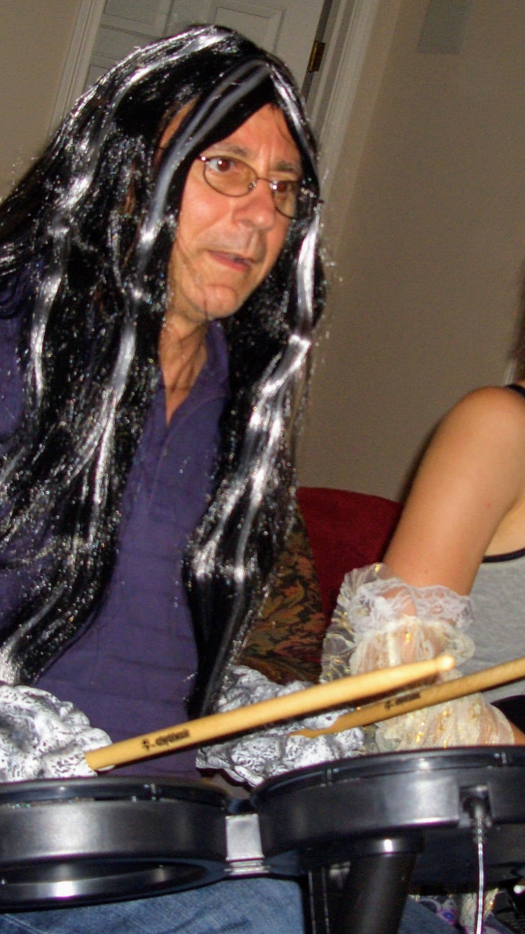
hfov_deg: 16.8
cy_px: 469
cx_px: 280
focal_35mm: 72
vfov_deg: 29.3
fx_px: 1781
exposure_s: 1/60
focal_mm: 8.2
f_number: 3.1
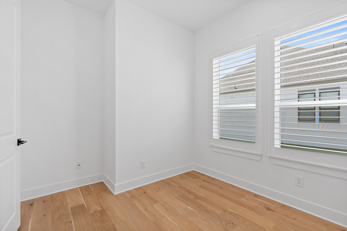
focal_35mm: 16
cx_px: 174
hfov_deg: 96.7
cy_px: 116
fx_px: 154
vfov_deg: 73.7
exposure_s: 1/40
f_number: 7.1
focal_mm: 16
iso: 320
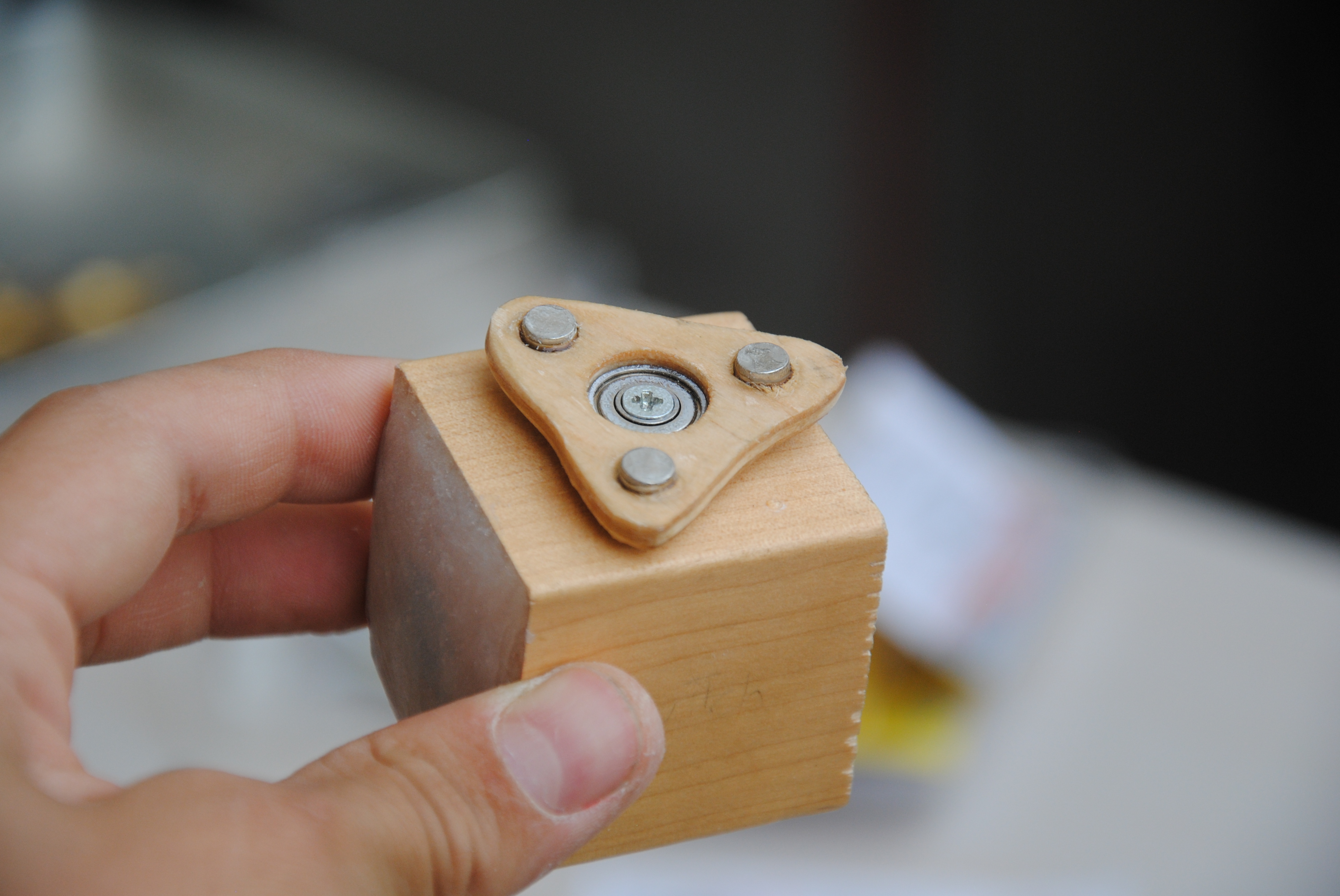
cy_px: 448
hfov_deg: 13.0
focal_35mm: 158
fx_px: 5870
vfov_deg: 8.7
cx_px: 670
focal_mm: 105
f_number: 5.6
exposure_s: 1/125
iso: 280
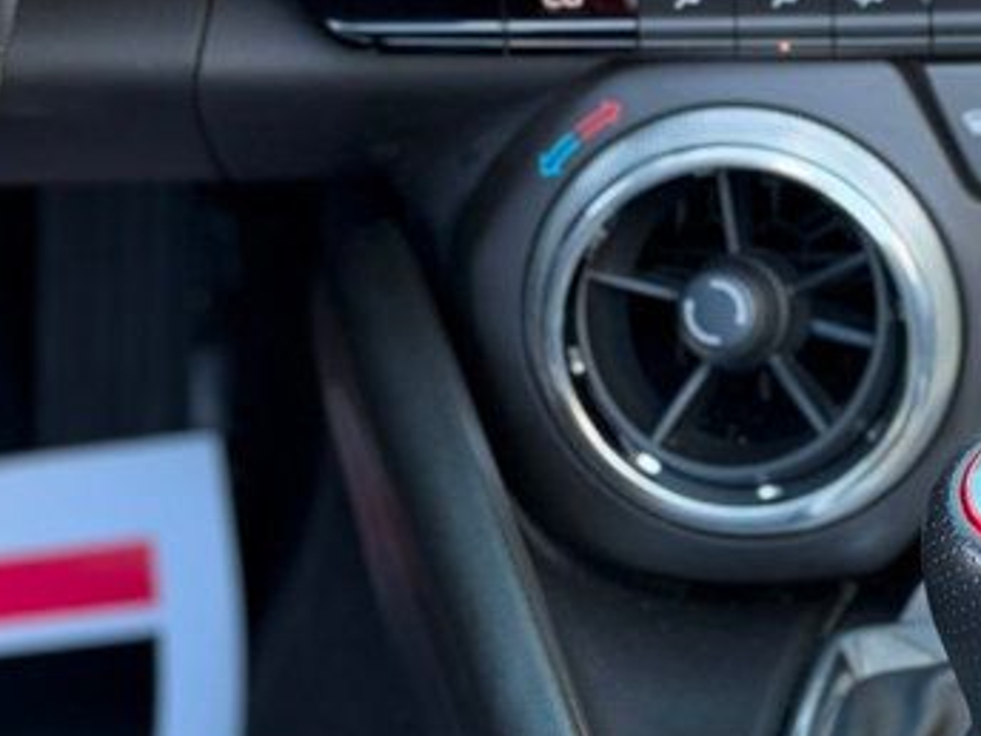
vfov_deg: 10.3
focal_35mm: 143
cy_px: 816
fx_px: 4053
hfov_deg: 13.6
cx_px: 1027
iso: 100
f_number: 1.78
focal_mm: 6.76
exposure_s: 1/83
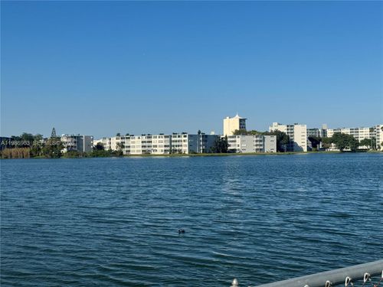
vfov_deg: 30.3
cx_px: 192
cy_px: 144
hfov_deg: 39.7
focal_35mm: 48
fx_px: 531
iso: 64
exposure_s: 1/6410
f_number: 1.78
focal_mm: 6.76
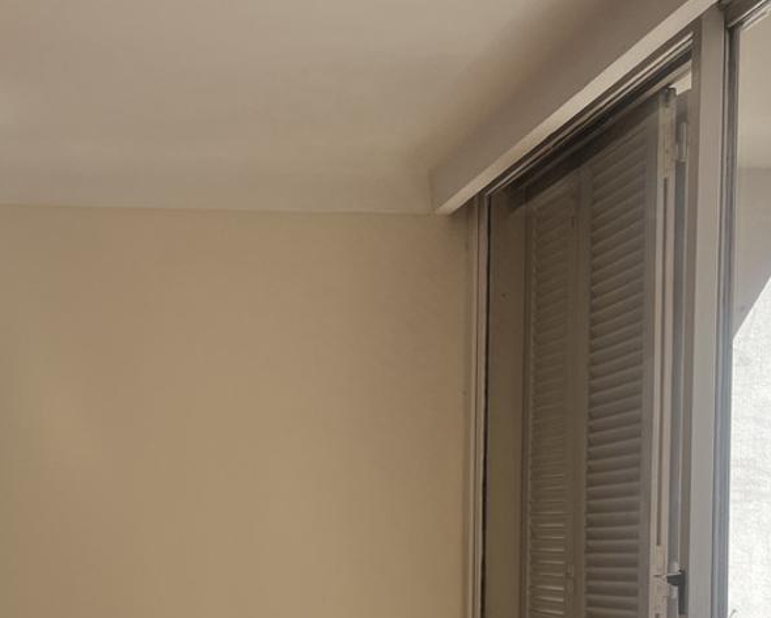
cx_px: 165
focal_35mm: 62
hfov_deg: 29.8
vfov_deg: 23.7
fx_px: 1416
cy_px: 601
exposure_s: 1/384
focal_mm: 5.1
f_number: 1.6
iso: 50
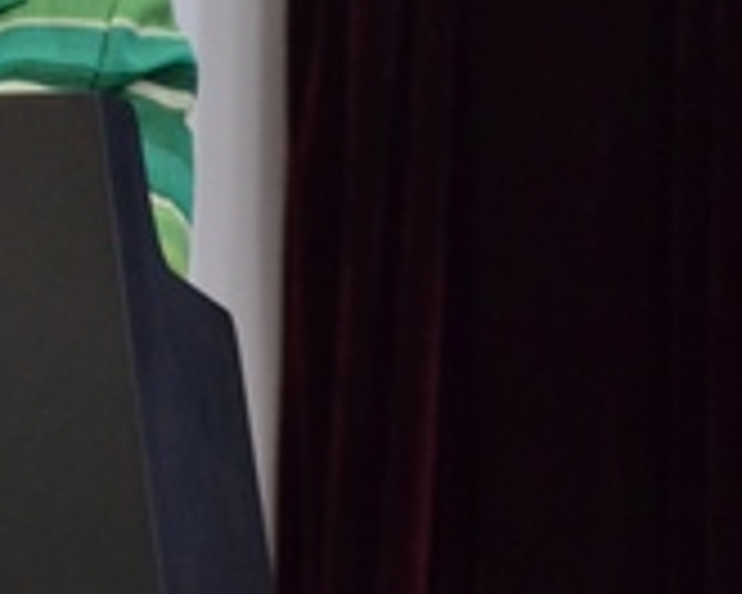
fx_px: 9848
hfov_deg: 4.3
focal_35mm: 448
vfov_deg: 3.5
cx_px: -355
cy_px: 119
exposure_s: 1/40
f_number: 5.6
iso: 3200
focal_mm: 105
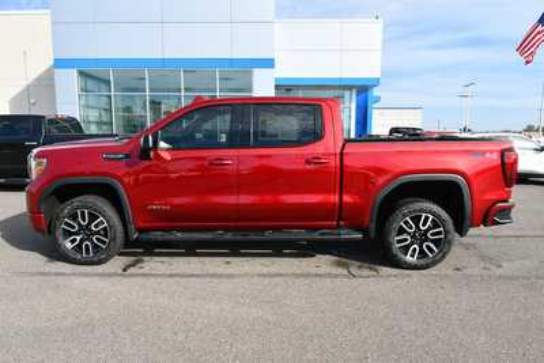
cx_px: 272
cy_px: 182
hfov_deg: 78.6
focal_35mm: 22
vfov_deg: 57.3
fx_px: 333
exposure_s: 1/250
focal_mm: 15
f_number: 8
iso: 125
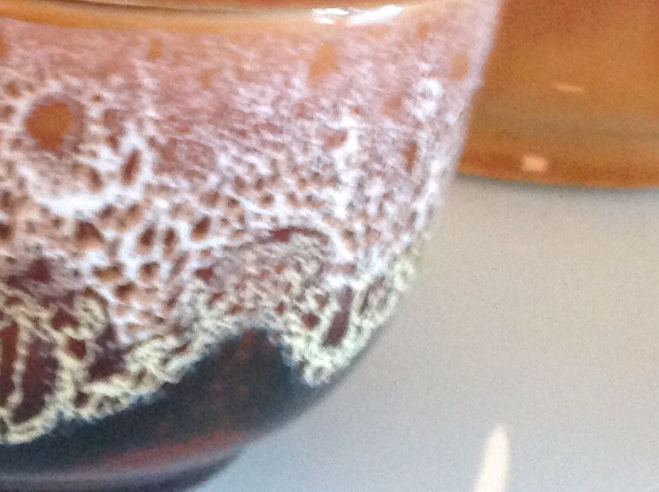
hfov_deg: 18.0
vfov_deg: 13.3
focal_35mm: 109
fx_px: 2073
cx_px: 261
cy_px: -36
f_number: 2.4
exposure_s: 1/17
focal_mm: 4.28
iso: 400
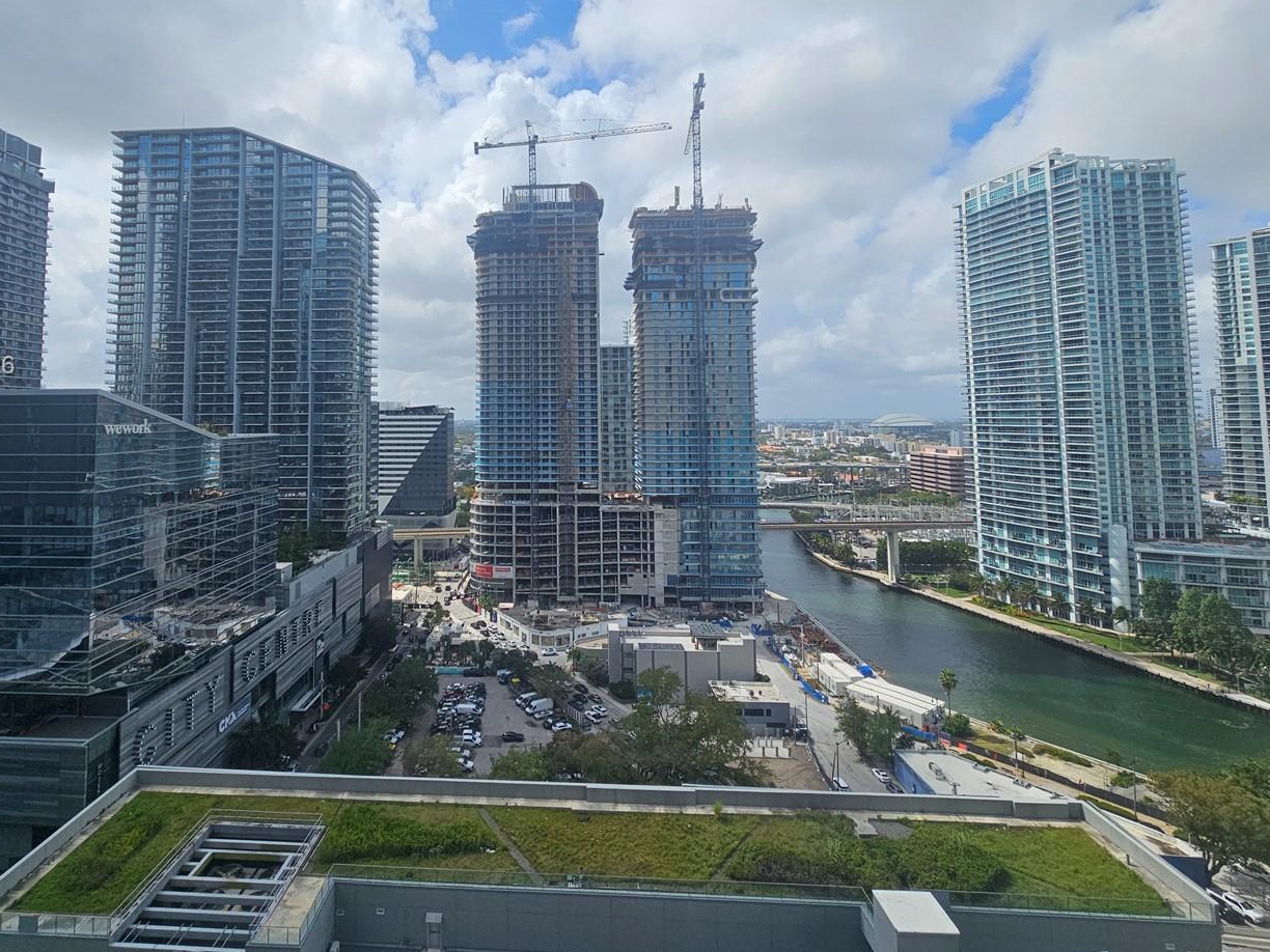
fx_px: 624
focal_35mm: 17
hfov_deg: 90.1
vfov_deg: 73.7
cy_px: 367
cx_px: 522
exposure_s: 1/4326
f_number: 2.2
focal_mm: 2.2
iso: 50
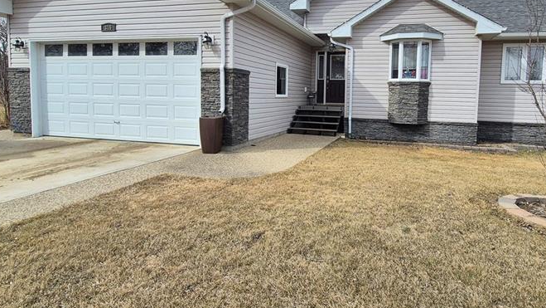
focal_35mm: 22
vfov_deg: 51.1
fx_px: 319
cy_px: 120
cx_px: 319
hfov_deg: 80.5
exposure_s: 1/982
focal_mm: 1.74
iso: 50
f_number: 2.2
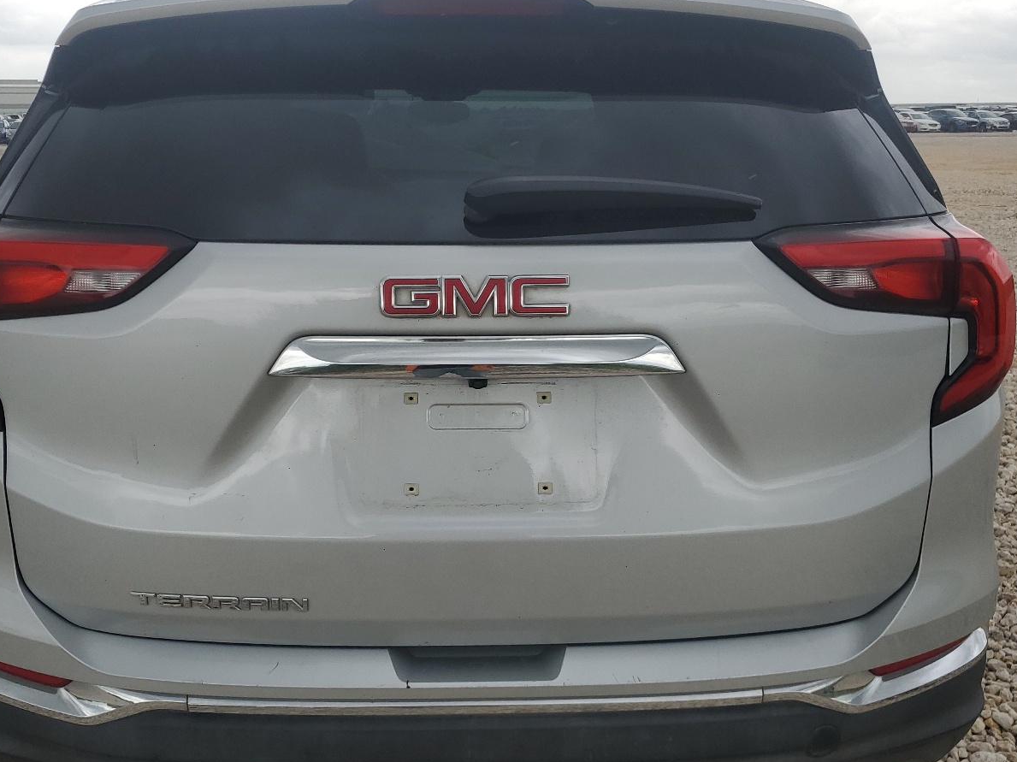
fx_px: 1028
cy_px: 381
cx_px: 468
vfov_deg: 40.7
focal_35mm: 35
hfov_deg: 52.6
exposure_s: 1/1429
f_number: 1.5
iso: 50
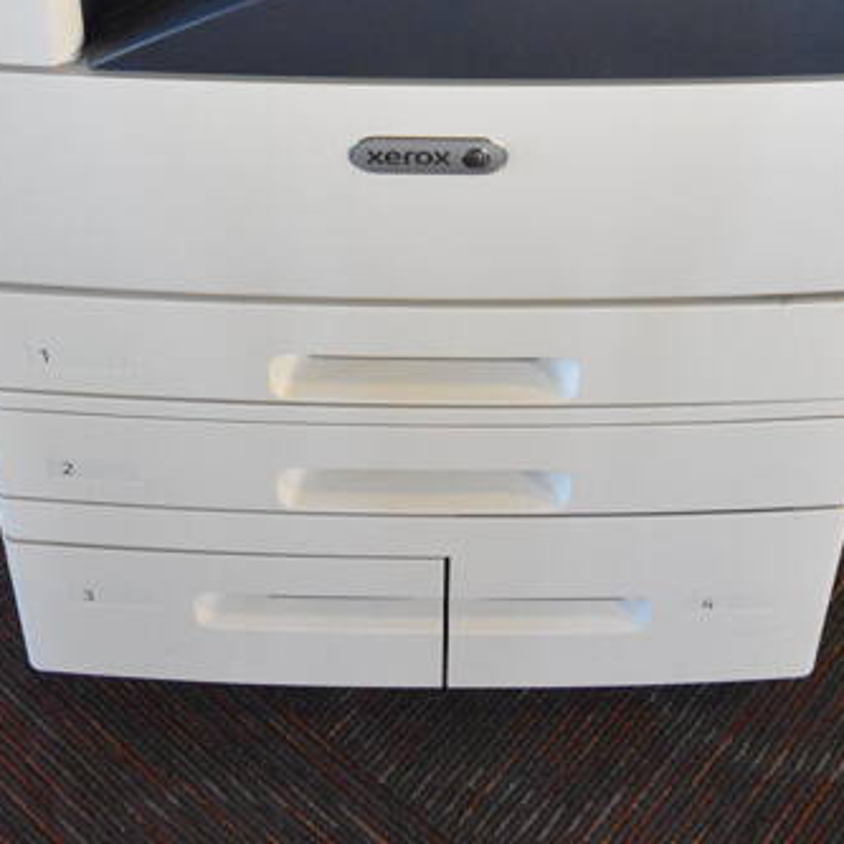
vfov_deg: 23.8
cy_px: -270
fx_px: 1738
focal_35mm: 63
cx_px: 431
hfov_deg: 27.3
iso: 3200
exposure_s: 1/125
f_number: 3.5
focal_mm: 18
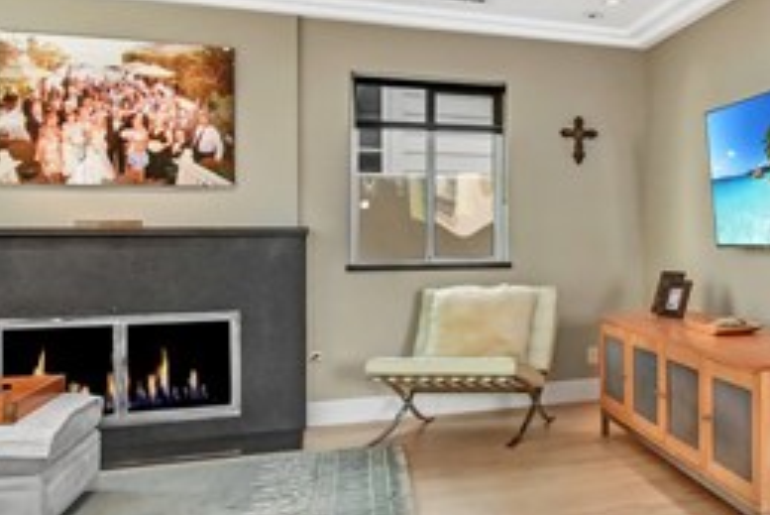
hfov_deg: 42.4
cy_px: 247
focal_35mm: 37
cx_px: 821
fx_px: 792
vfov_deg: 36.0
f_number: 16
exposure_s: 1/250
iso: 1000
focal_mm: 10
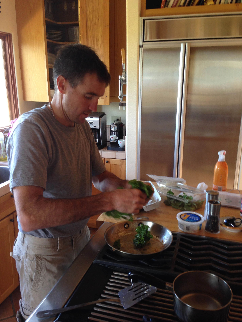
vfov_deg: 55.4
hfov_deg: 42.9
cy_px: 161
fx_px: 308
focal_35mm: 33
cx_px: 121
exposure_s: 1/20
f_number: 2.4
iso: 64
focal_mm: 4.12
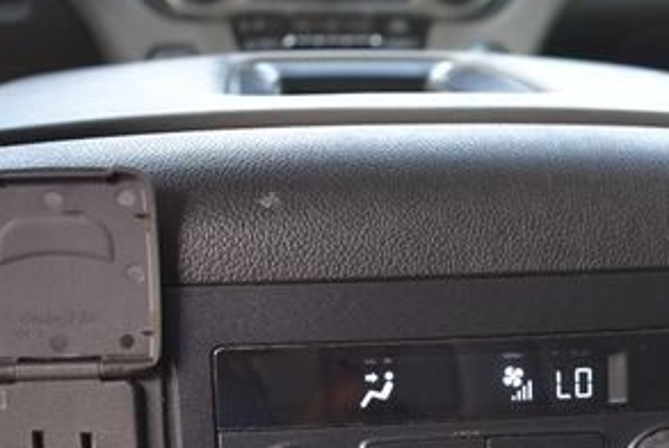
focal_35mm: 72
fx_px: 1339
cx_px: 546
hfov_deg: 27.4
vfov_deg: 18.8
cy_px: 351
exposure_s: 1/160
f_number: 3.8
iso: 800
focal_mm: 22
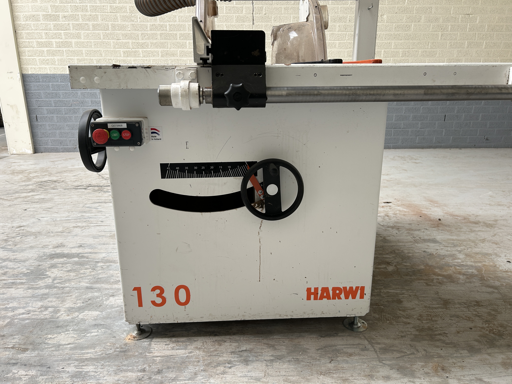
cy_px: 192
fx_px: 385
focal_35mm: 26
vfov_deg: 53.1
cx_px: 256
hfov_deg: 67.3
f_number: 1.5
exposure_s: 1/121
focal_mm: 5.7
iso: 64
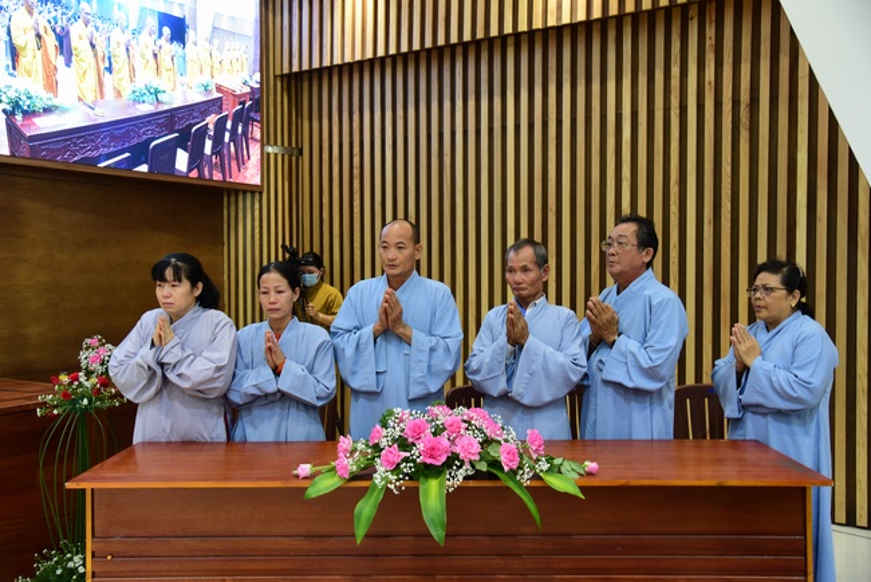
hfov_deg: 58.7
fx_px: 775
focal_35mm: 32
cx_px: 436
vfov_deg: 41.2
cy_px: 291
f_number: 4.5
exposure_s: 1/40
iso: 1250
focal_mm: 32
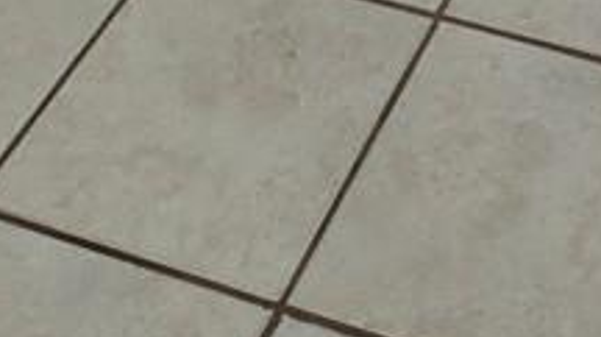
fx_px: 1672
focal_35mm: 105
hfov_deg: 19.6
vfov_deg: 7.7
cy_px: -1008
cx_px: 634
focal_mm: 2.2
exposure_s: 1/60
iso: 64
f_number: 2.2
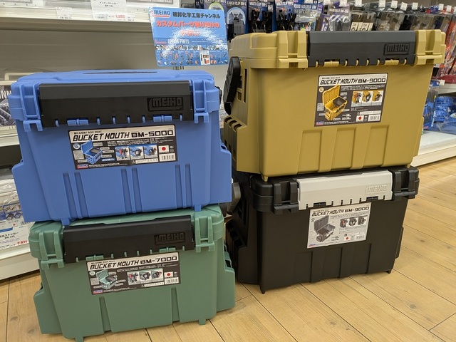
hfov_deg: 69.4
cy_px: 171
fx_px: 329
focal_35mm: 25
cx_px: 228
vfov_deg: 54.9
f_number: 1.89
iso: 50
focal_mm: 5.43
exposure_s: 1/40
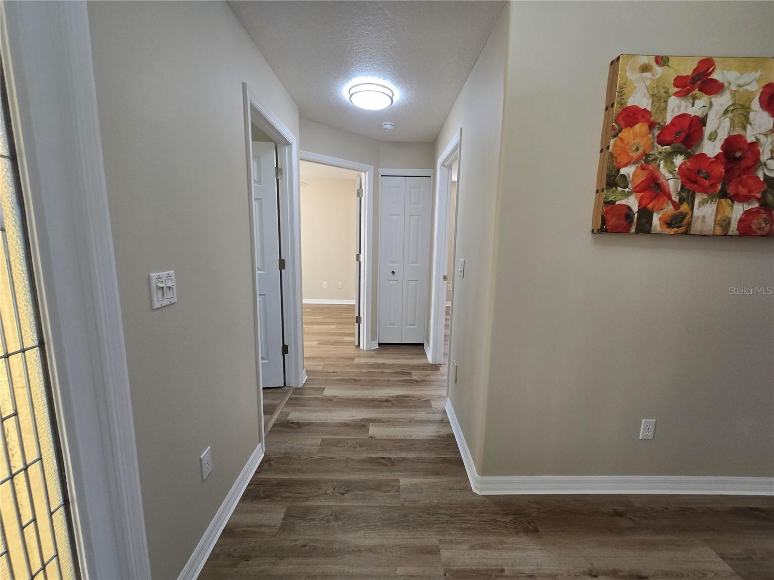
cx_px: 387
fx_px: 291
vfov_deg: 89.9
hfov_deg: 106.2
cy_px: 290
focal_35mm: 13
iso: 125
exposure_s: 1/60
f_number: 2.2
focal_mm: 2.2
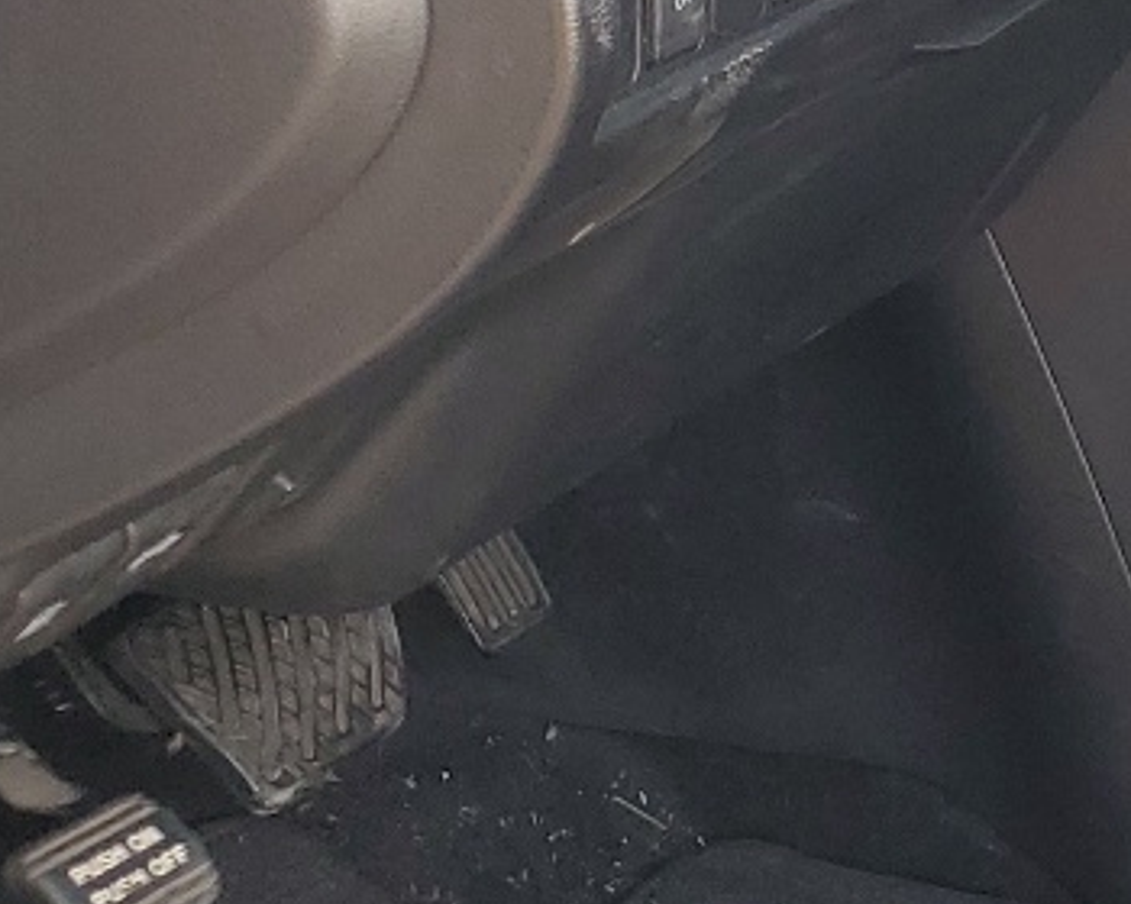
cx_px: 2349
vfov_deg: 13.2
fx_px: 3883
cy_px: 203
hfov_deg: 13.8
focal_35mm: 116
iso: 50
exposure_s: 1/125
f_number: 1.5
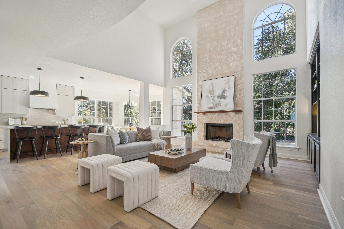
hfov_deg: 100.4
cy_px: 114
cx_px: 172
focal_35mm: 15
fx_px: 143
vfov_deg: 77.3
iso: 400
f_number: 8
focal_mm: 10
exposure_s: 1/60
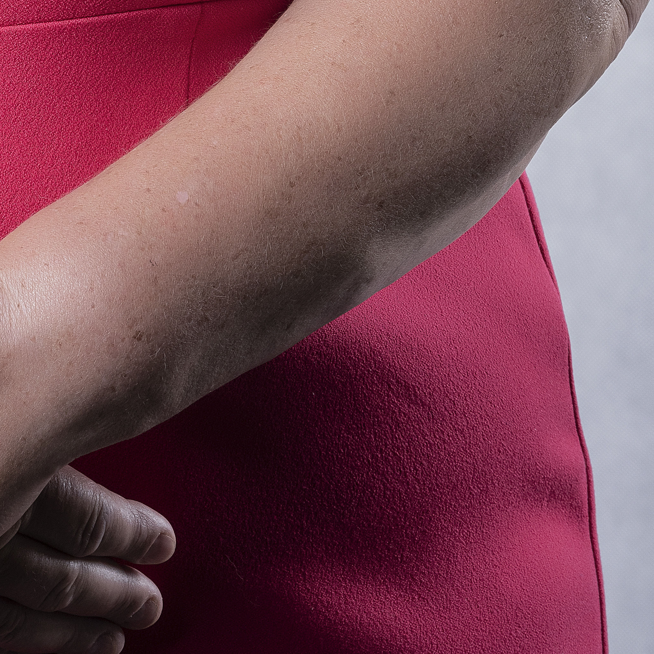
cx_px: -70
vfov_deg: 4.8
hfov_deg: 4.9
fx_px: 7695
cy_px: -570
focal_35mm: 360
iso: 200
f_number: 10
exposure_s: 1/200
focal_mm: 105
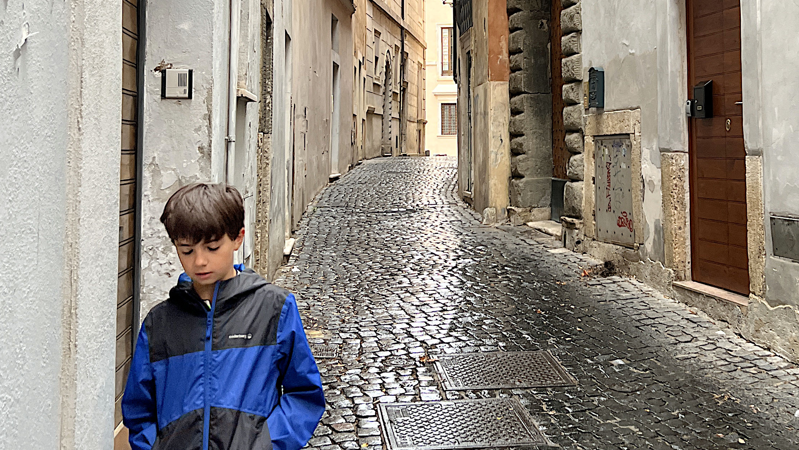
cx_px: 495
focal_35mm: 51
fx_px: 1081
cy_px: 76
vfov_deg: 23.1
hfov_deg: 40.3
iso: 100
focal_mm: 5.7
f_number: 1.5
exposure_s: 1/100
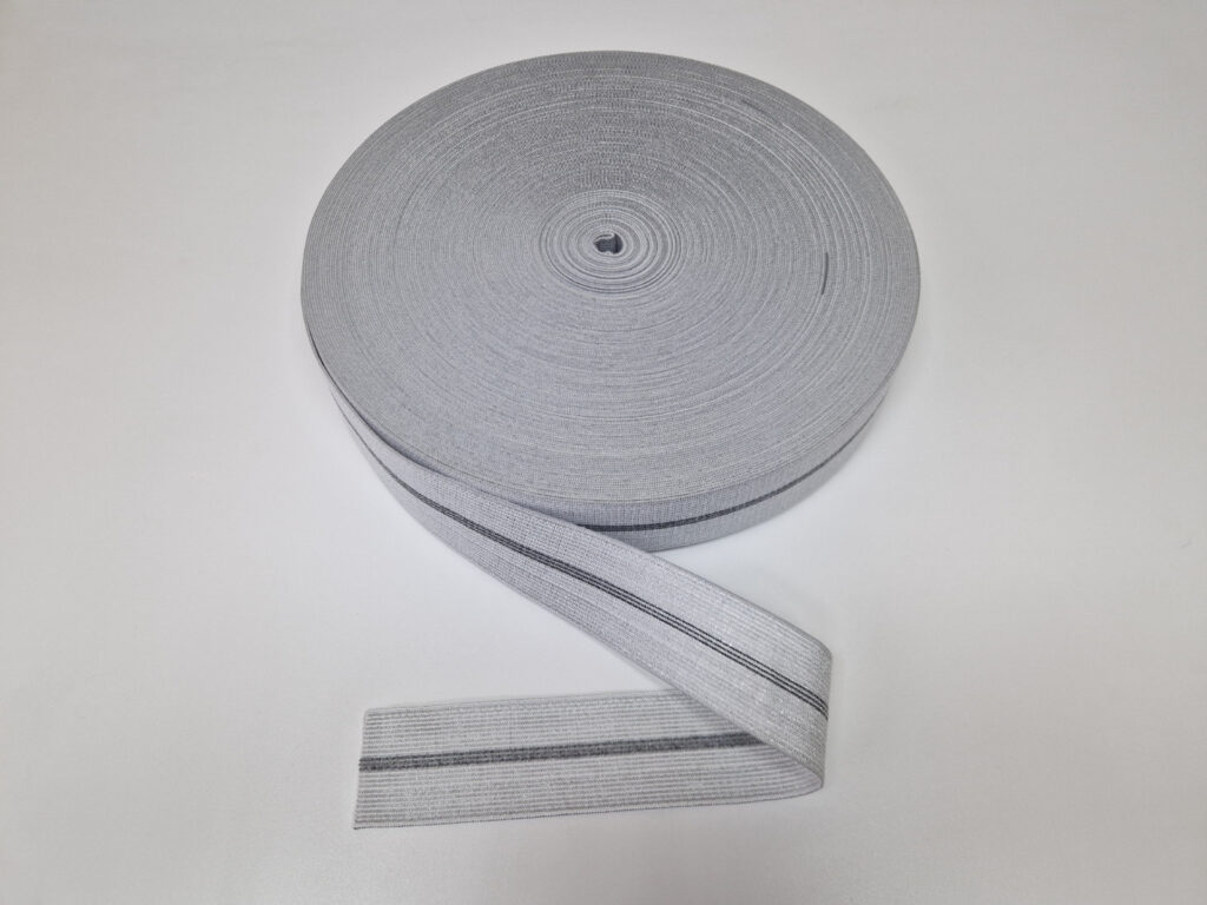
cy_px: 452
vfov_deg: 58.9
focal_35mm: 23
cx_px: 604
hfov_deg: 73.9
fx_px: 802
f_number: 1.8
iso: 50
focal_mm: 5.4
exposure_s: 1/150
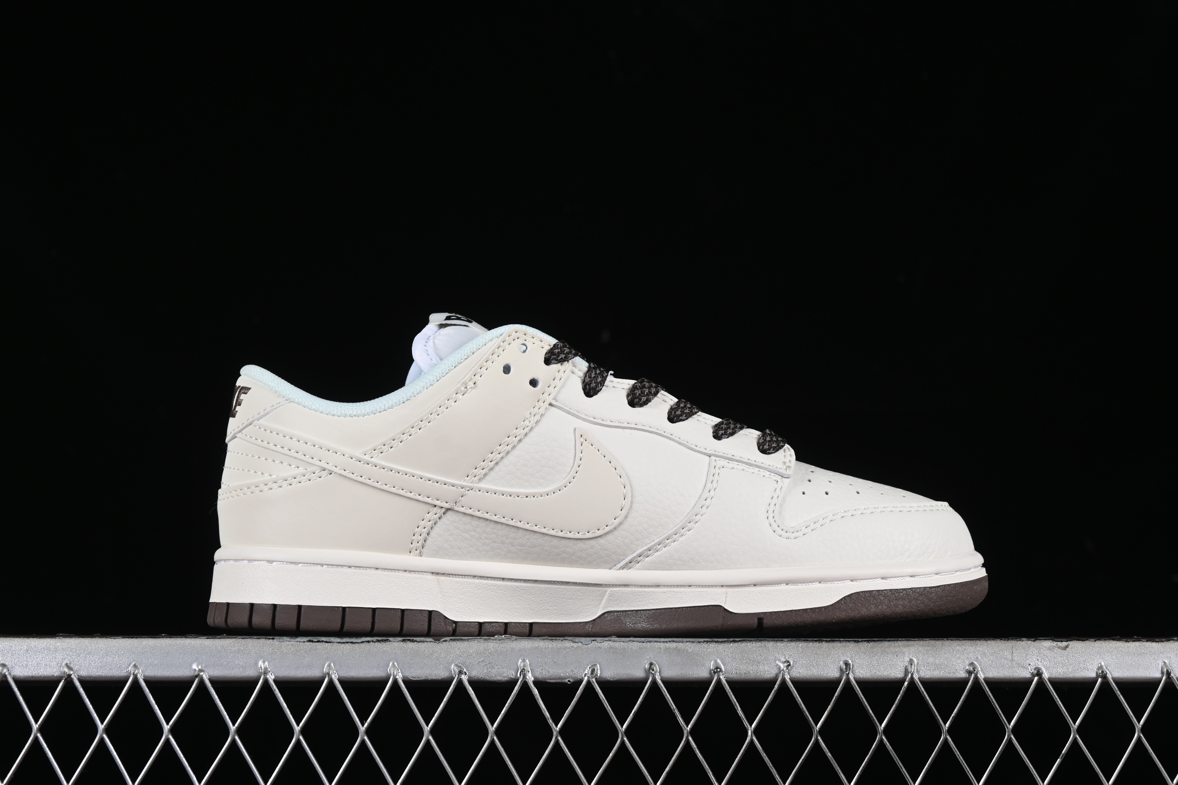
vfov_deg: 18.2
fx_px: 2454
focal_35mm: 75
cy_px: 392
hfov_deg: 27.0
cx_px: 589
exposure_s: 1/100
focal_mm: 50
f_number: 8
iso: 160
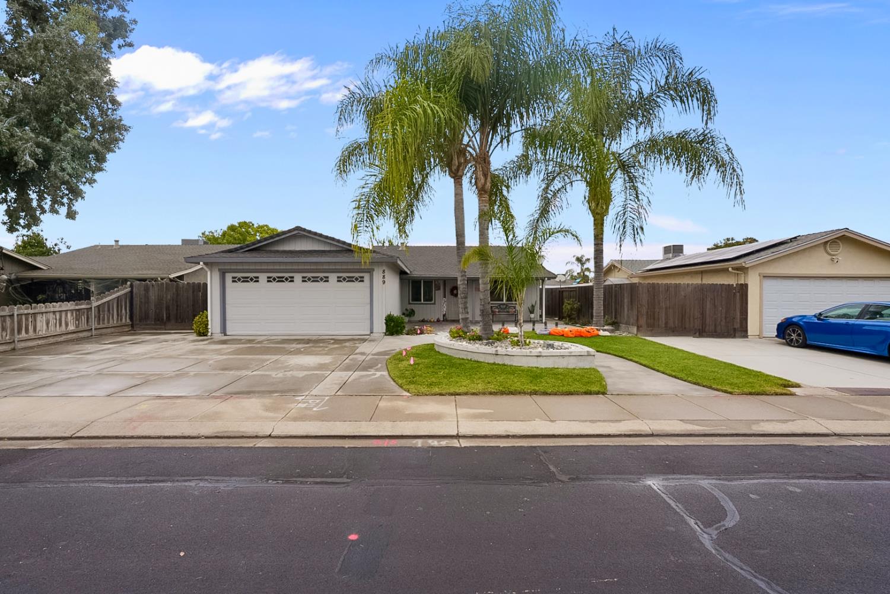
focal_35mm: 16
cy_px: 297
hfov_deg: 96.7
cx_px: 445
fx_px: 396
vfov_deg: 73.8
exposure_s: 1/160
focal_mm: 16
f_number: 8
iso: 160
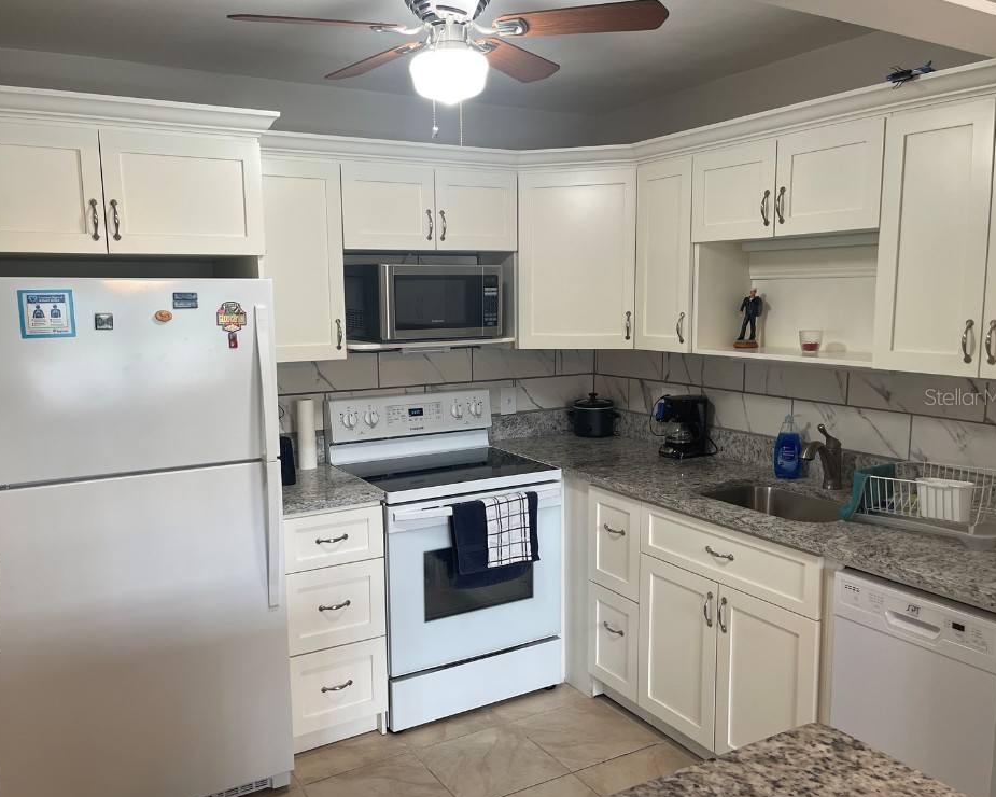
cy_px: 396
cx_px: 475
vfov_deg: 53.2
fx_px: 796
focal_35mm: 27
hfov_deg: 64.0
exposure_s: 1/60
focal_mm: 5.1
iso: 80
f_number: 1.6
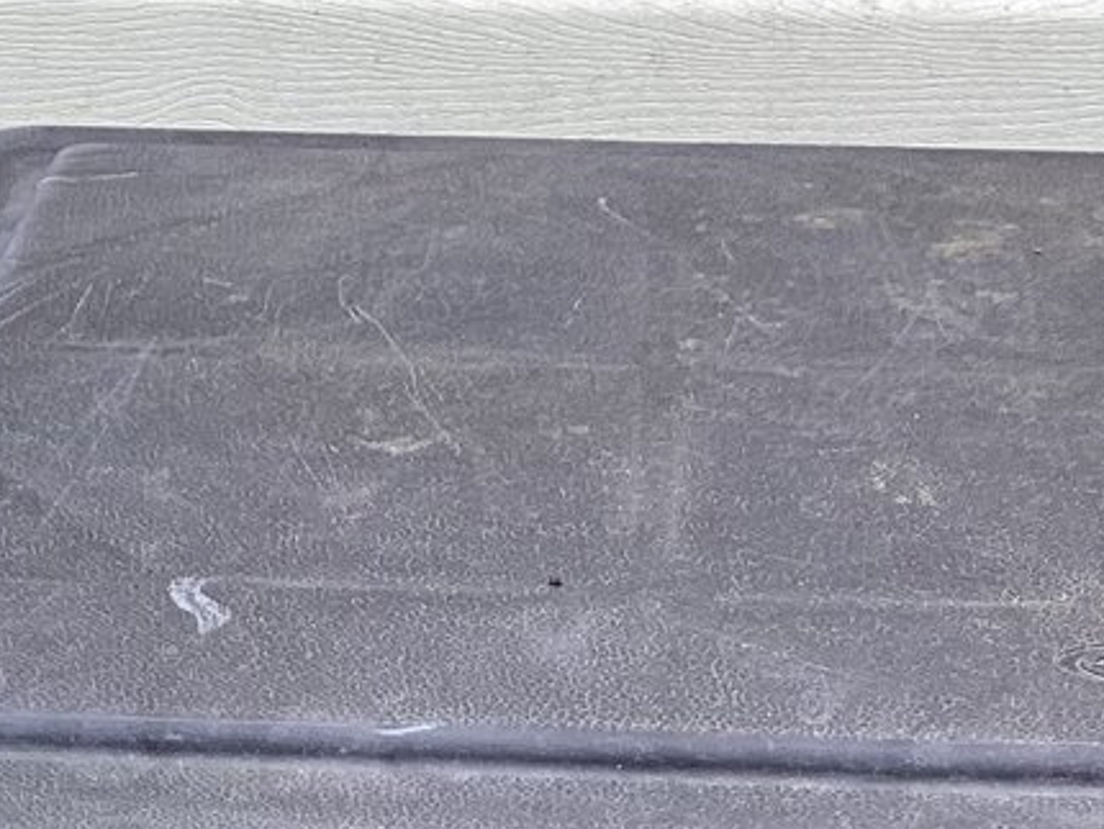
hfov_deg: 18.0
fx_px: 3478
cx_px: 353
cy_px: 1264
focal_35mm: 109
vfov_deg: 12.8
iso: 25
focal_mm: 3.3
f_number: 2.4
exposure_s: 1/275
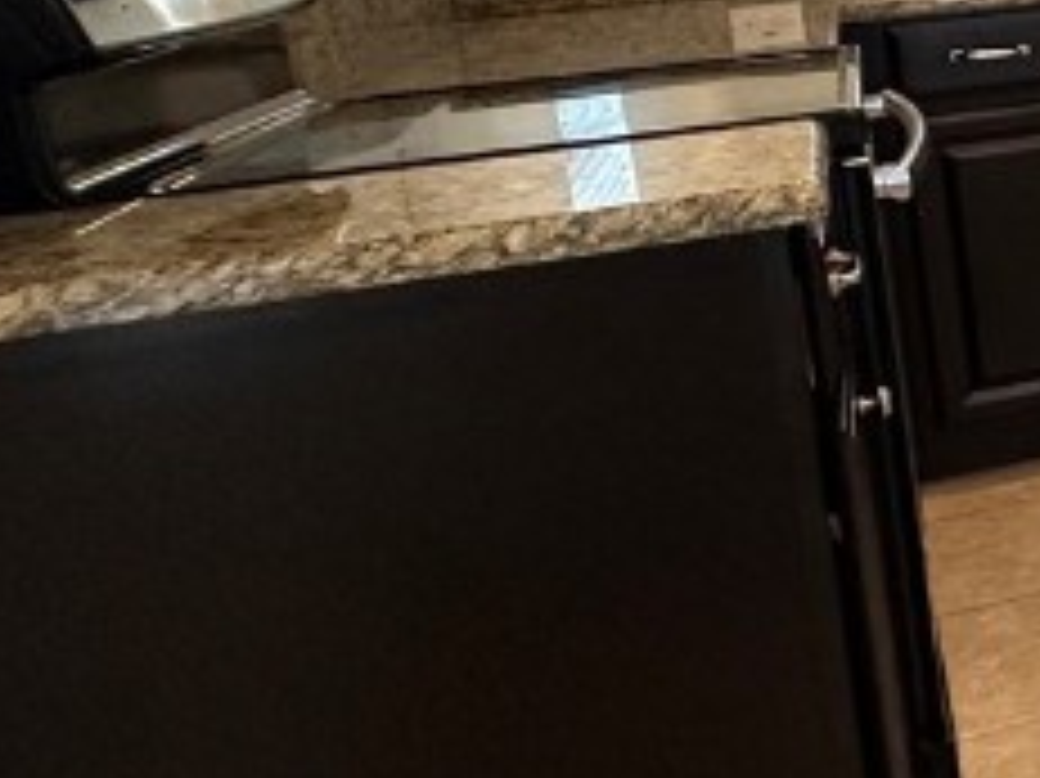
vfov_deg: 22.9
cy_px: 40
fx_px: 1862
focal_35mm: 62
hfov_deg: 21.1
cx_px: 1873
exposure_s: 1/120
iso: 250
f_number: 2.2
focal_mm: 2.22
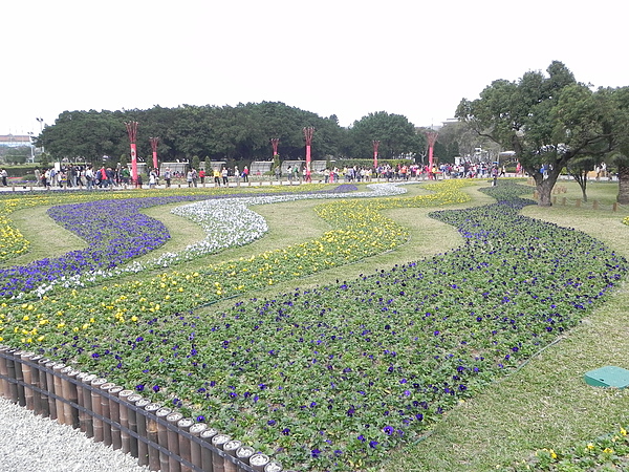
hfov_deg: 61.7
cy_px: 236
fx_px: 527
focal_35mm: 29
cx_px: 314
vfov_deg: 48.2
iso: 160
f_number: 5
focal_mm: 5.2
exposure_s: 1/164
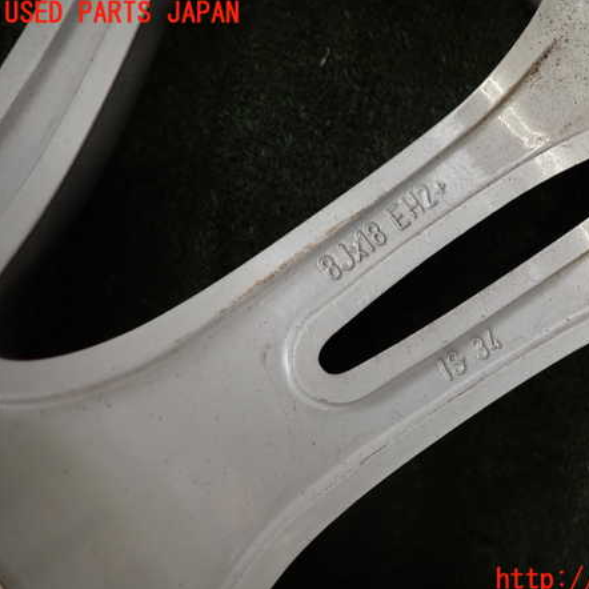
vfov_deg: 54.0
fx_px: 578
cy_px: 297
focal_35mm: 30
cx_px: 397
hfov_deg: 52.9
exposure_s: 1/60
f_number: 2
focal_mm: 4.5
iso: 125
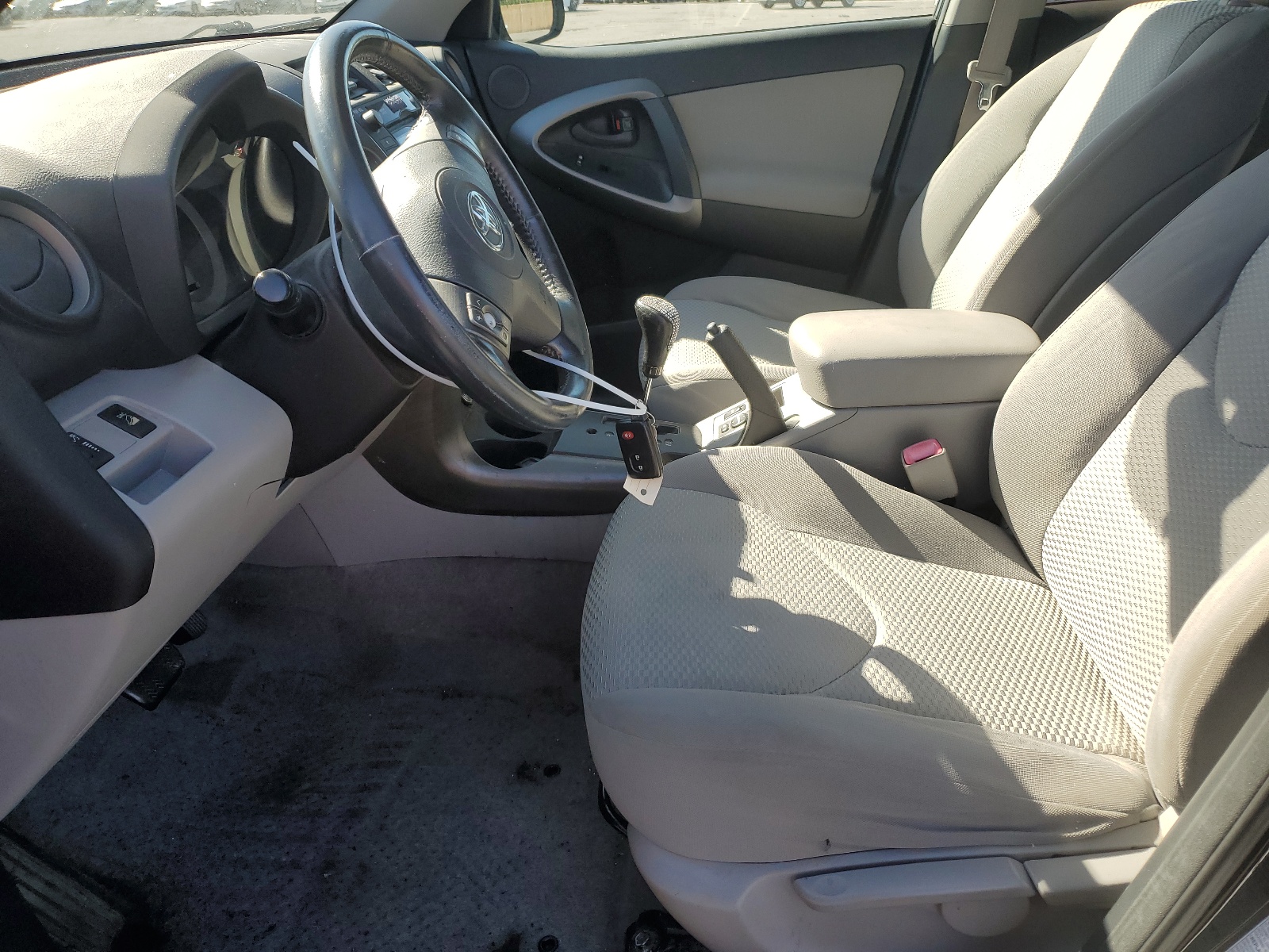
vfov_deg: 53.1
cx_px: 634
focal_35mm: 26
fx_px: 953
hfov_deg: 67.3
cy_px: 476
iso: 50
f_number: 1.5
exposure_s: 1/714
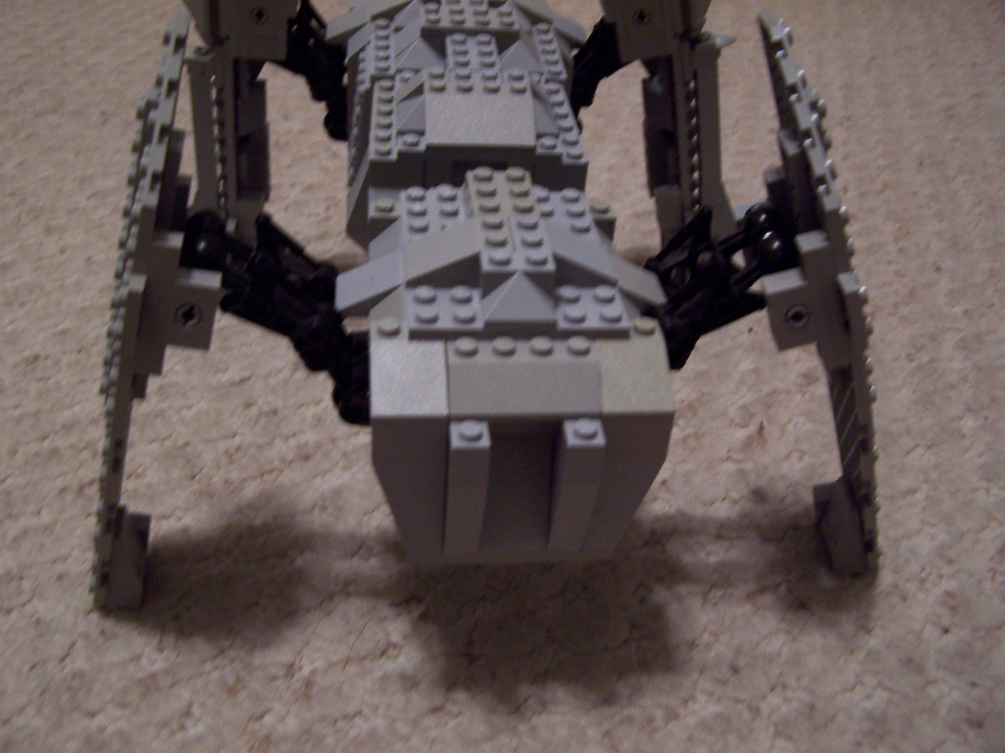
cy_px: 376
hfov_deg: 49.0
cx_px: 502
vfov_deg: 37.7
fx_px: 1103
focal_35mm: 38
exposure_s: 1/8
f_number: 2.8
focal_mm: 6.3
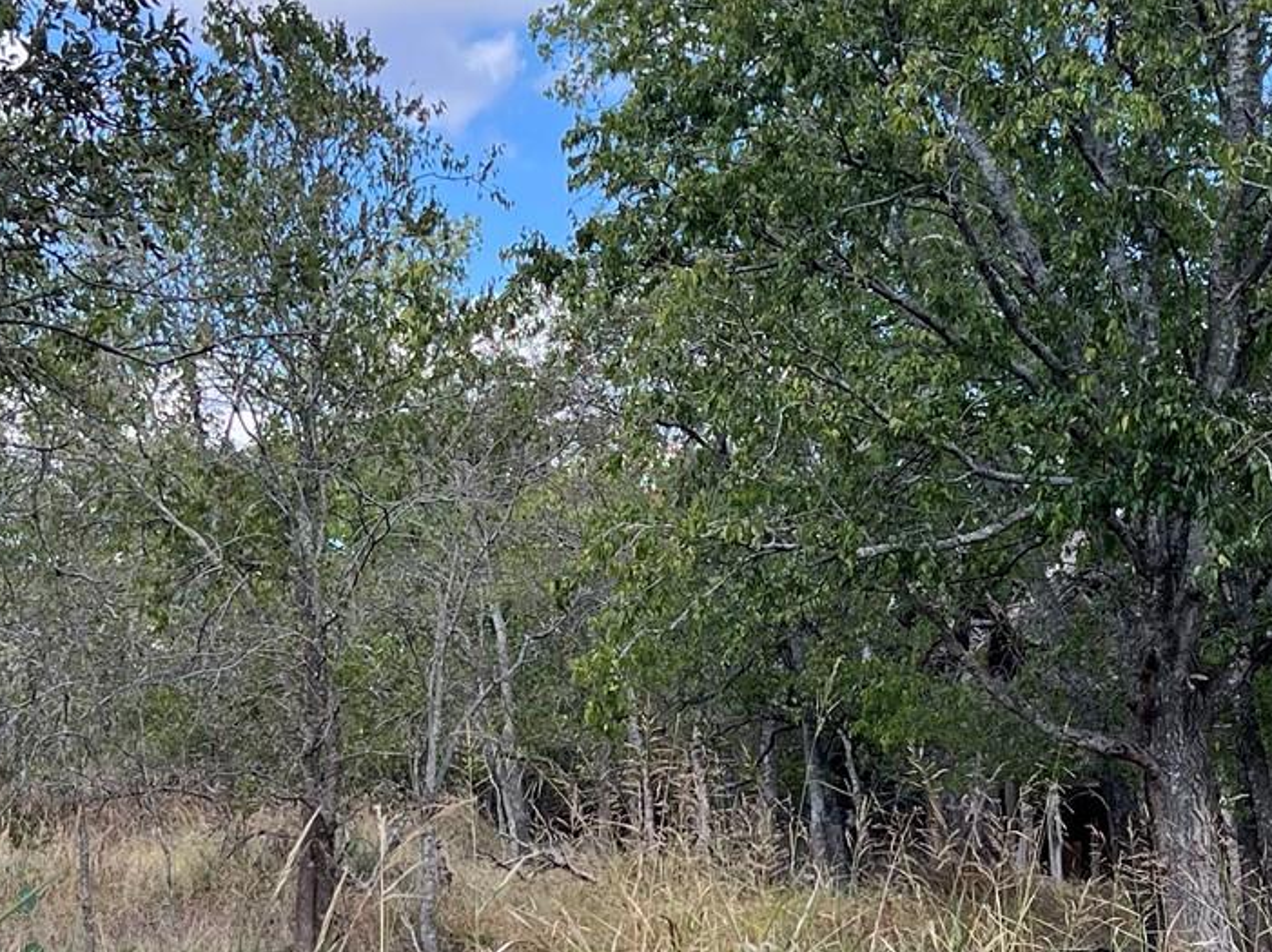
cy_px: 433
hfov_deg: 25.7
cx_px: 610
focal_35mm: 76
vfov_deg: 19.4
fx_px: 2791
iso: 50
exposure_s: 1/1048
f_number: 1.5
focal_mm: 5.7
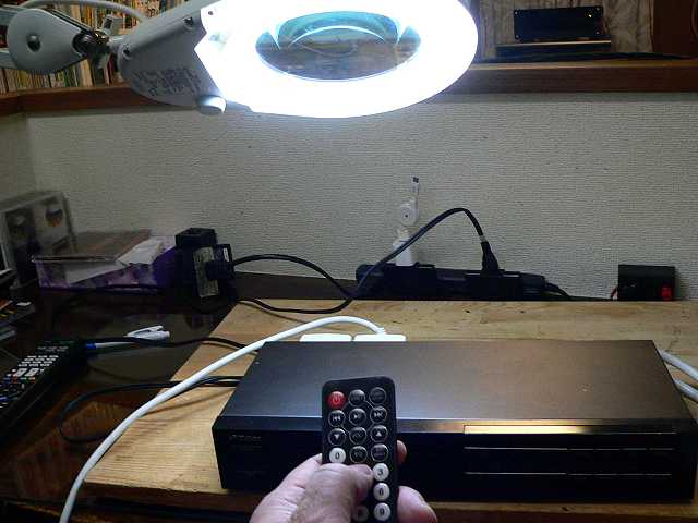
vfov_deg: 39.7
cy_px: 262
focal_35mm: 36
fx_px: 726
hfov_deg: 51.4
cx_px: 349
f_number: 2.8
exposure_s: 1/80
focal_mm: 6
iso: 400
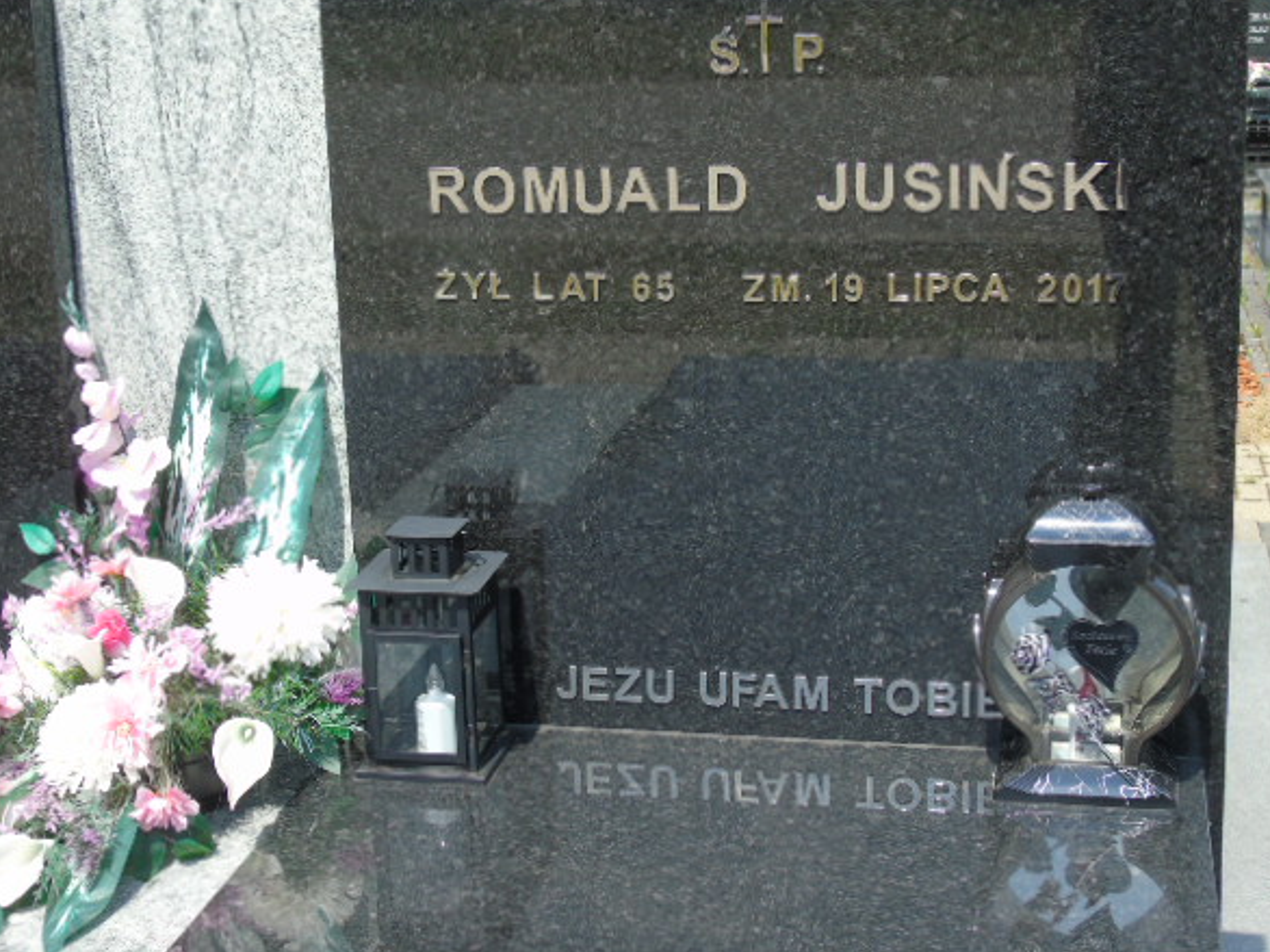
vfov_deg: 24.8
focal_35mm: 59
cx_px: 602
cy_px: 436
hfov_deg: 32.7
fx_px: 2164
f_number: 4.3
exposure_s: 1/320
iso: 80
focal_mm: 9.6
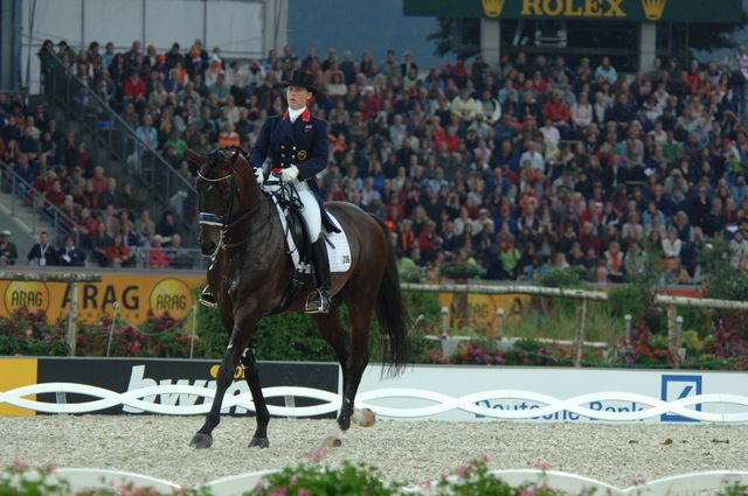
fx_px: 5603
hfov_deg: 7.6
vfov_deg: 5.1
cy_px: 248
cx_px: 374
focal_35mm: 270
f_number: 5
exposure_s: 1/320
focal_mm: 180
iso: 800
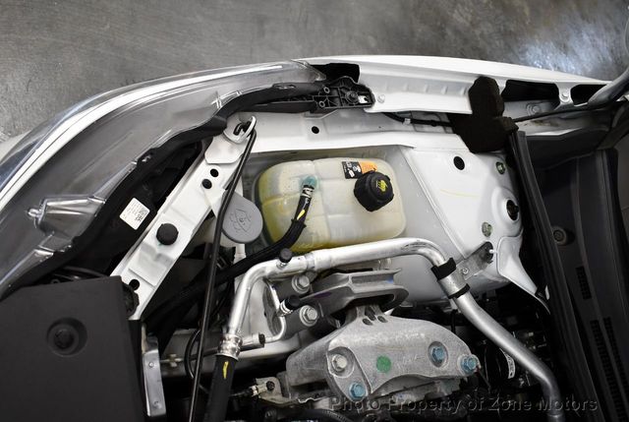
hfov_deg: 53.1
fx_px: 630
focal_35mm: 36
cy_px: 211
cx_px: 314
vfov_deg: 37.0
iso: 800
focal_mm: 18
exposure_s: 1/160
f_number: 3.5
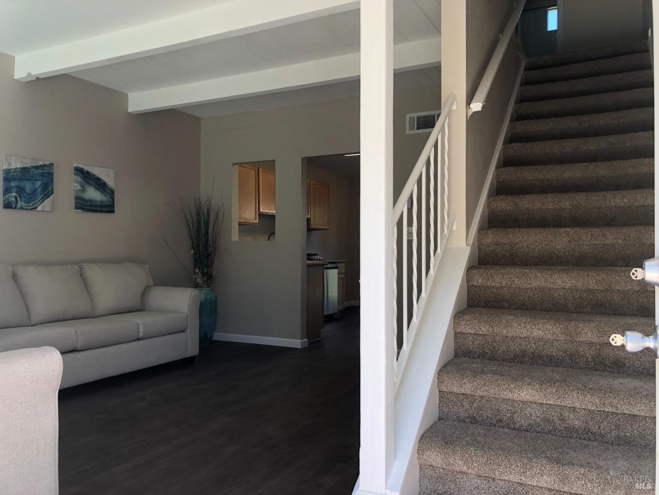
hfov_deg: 63.4
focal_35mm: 28
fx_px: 533
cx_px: 330
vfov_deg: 49.7
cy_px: 248
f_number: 1.8
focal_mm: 4
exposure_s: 1/120
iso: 32
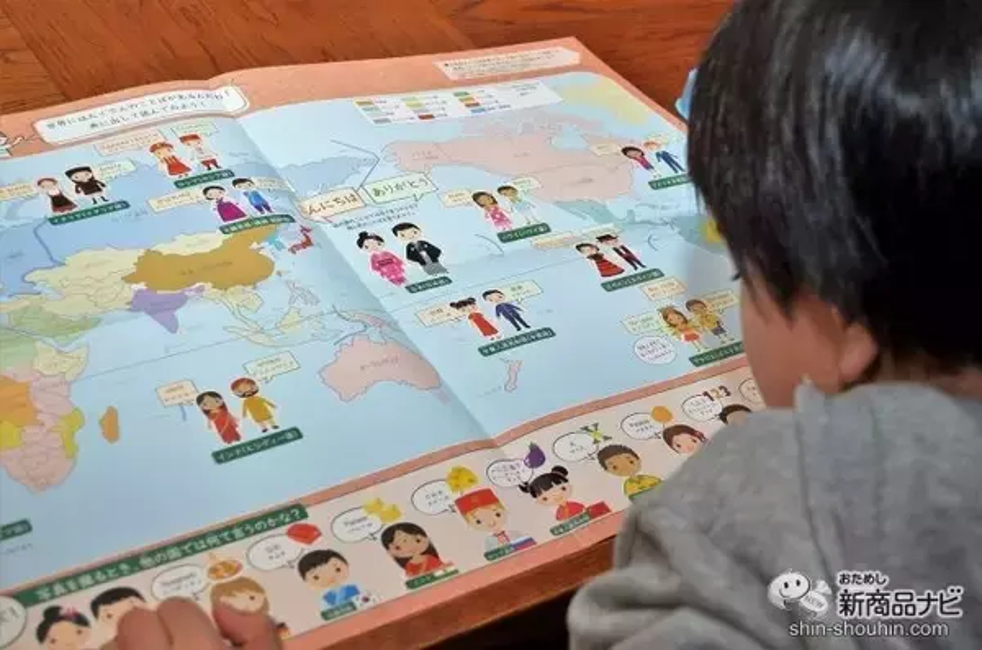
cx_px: 491
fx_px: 1429
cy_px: 325
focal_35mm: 52
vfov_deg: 25.6
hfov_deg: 37.9
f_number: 5.6
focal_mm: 35
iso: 1250
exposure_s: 1/80
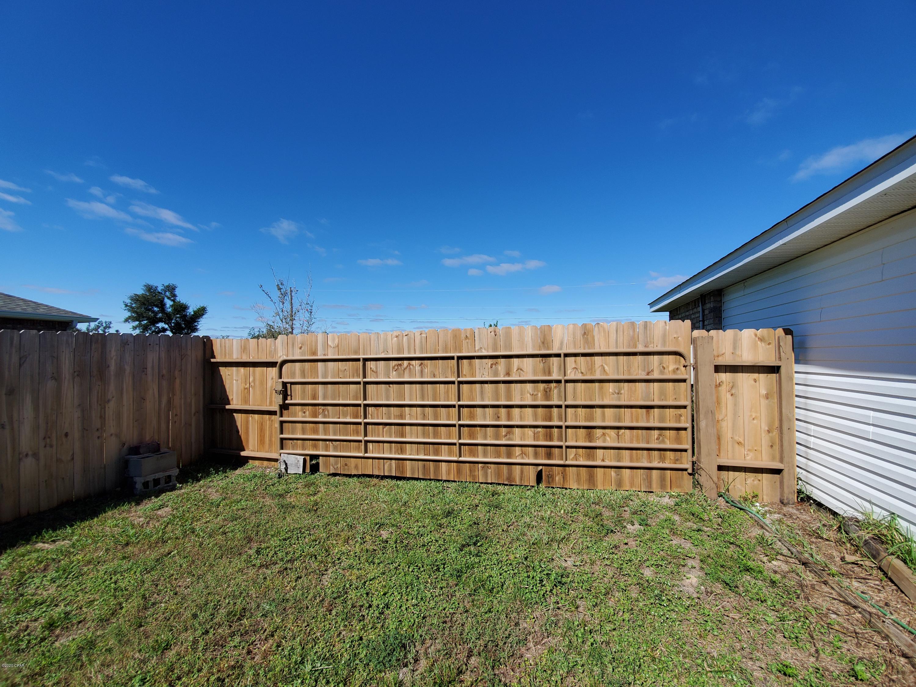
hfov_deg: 106.2
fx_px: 344
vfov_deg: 89.9
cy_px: 344
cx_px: 458
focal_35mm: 13
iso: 50
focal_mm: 1.8
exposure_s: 1/1297
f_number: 2.2
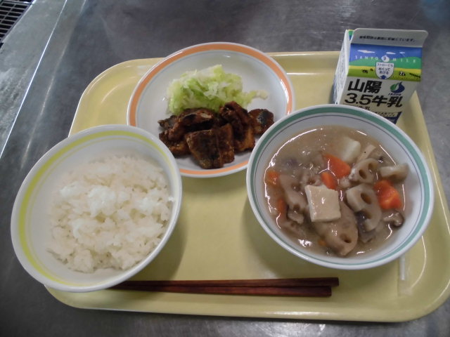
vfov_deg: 53.1
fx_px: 338
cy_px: 168
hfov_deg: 67.3
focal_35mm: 26
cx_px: 225
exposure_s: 1/60
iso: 200
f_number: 3.5
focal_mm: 4.6
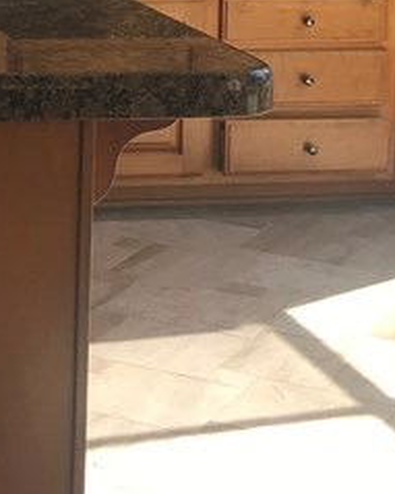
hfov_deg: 12.8
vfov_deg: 15.5
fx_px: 1711
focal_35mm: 117
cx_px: -91
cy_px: -176
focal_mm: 3.99
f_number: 1.8
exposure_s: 1/364
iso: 20
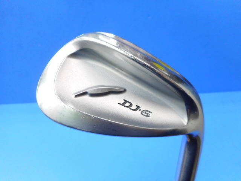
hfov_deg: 69.4
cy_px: 90
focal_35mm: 25
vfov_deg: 54.9
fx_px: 174
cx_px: 120
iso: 140
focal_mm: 4.5
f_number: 3.7
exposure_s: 1/30
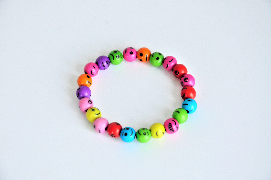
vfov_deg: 8.7
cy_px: 90
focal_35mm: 158
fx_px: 1184
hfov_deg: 13.1
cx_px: 136
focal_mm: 105
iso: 720
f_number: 8
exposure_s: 1/90
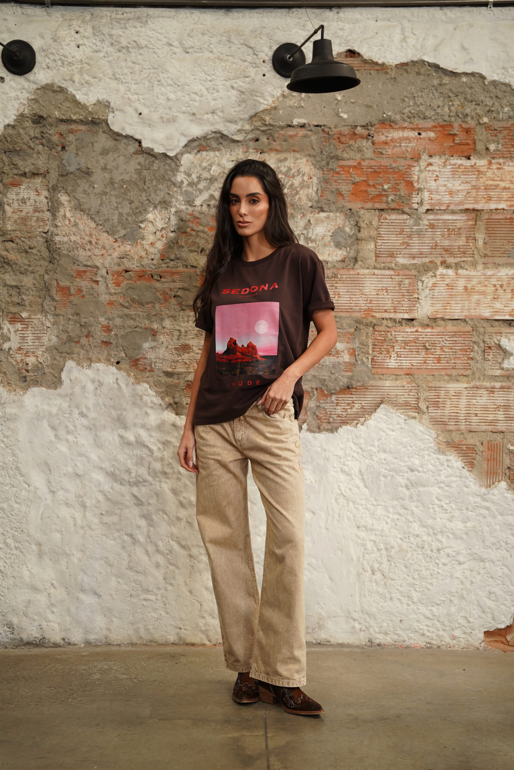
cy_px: 385
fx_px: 1088
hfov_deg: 26.6
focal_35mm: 51
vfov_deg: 39.0
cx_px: 257
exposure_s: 1/200
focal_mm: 50.8
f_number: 2.8
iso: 320
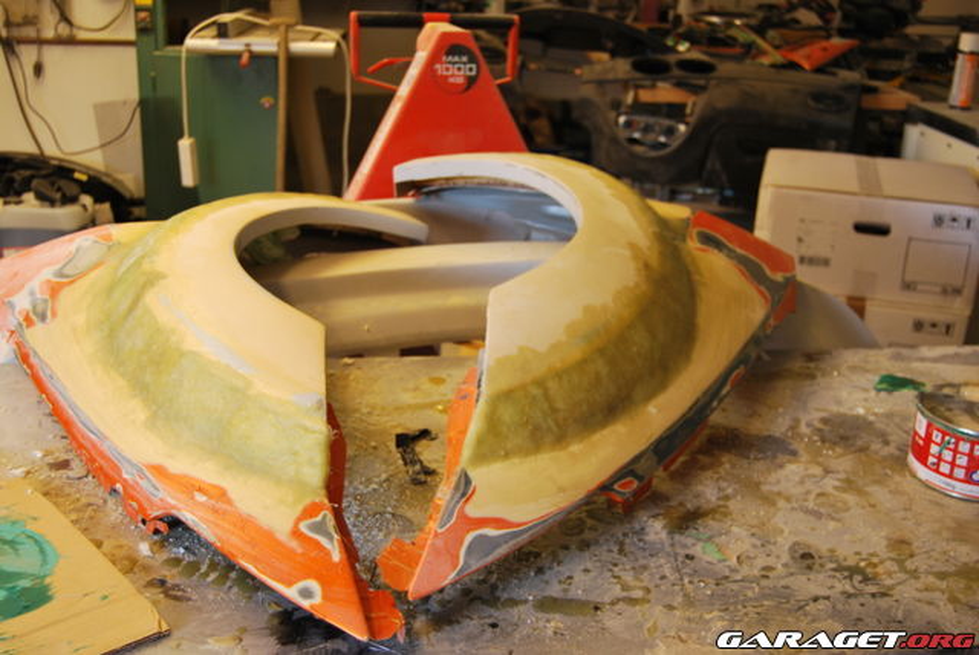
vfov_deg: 29.9
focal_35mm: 45
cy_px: 328
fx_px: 1225
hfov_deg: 43.6
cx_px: 490
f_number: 4.2
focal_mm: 30
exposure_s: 1/30
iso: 280
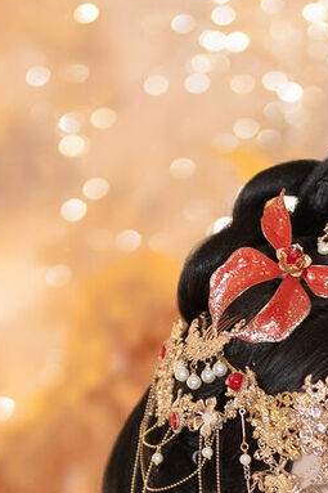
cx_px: 331
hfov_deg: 3.9
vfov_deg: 5.8
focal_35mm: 350
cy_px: 974
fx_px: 4787
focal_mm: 85
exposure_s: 1/250
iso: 100
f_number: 1.4
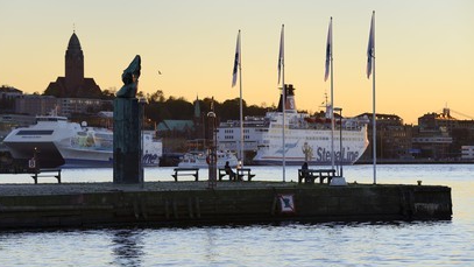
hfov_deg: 13.3
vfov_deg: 7.5
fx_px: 2036
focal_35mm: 162
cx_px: 231
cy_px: 124
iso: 200
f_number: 8
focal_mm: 150
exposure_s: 1/160
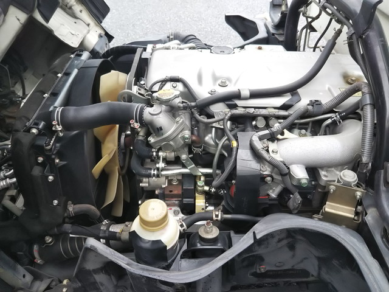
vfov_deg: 46.8
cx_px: 194
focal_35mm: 30
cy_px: 146
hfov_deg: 60.0
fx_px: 337
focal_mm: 4
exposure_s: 1/30
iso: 64
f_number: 2.2
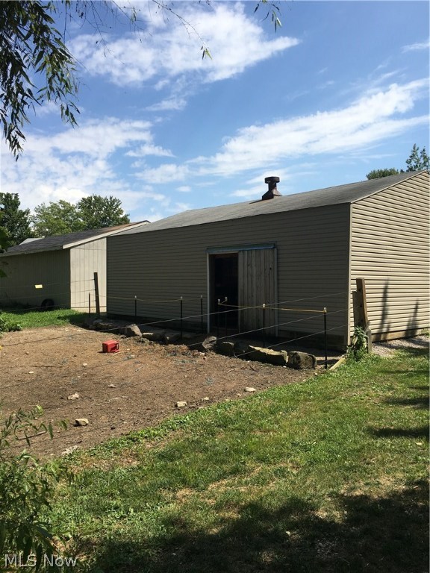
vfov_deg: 61.7
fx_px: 480
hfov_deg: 48.2
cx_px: 215
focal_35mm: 29
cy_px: 286
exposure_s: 1/1425
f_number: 2.2
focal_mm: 4.15
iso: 25
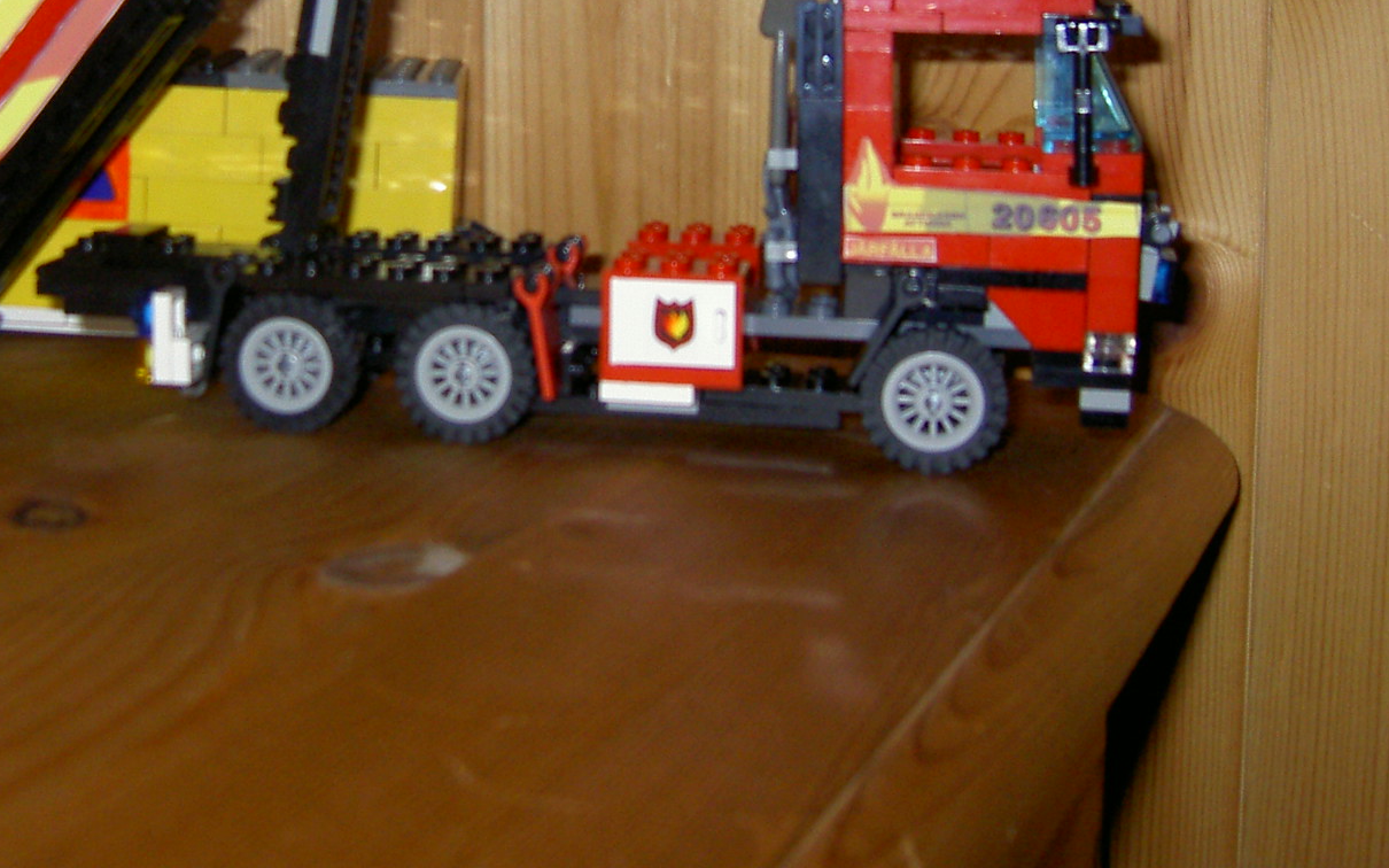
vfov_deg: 20.9
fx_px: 2309
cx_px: 459
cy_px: 96
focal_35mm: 61
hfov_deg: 33.2
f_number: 2.8
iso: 100
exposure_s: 1/60
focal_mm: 5.6
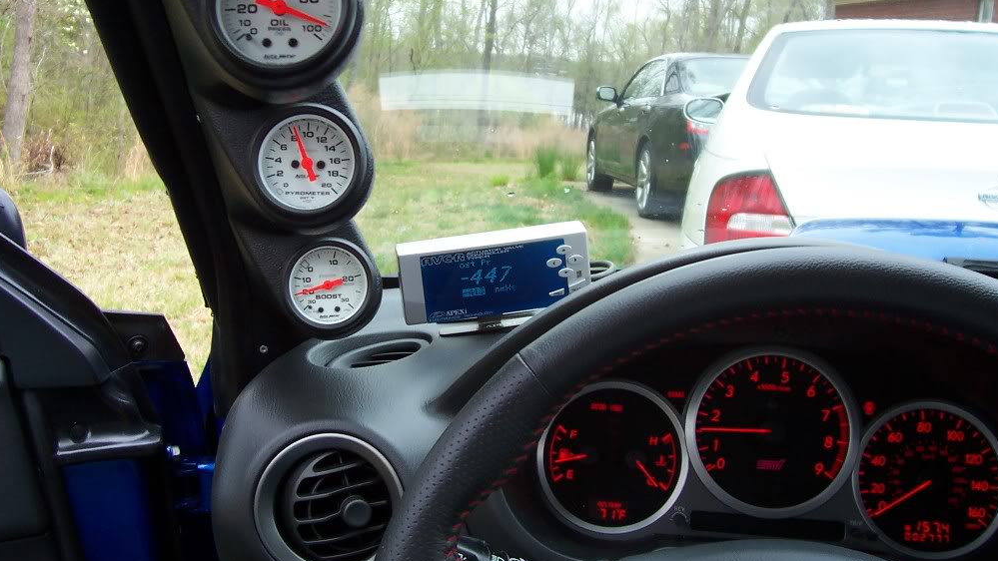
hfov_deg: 49.4
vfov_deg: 29.0
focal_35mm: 41
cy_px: 235
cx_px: 497
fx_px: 1085
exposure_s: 1/180
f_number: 2.8
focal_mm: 5.6
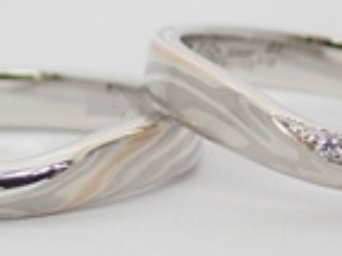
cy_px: 128
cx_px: 179
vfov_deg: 6.1
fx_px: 2399
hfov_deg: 8.2
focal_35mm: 243
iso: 200
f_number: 4.1
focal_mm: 13.65
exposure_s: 1/125
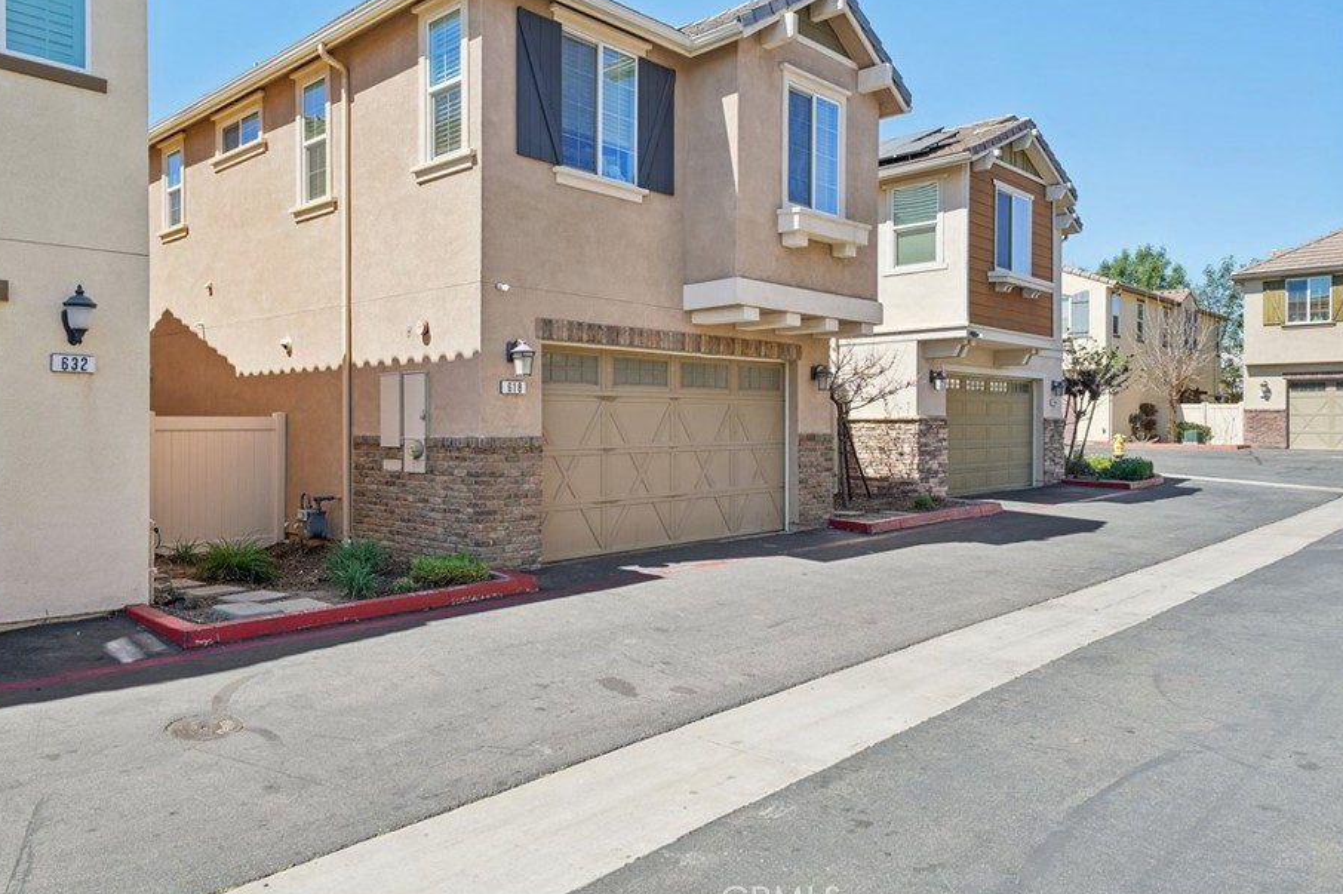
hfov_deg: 69.2
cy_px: 415
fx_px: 969
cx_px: 596
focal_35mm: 26
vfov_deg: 49.5
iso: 100
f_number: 8
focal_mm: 23
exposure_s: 1/125
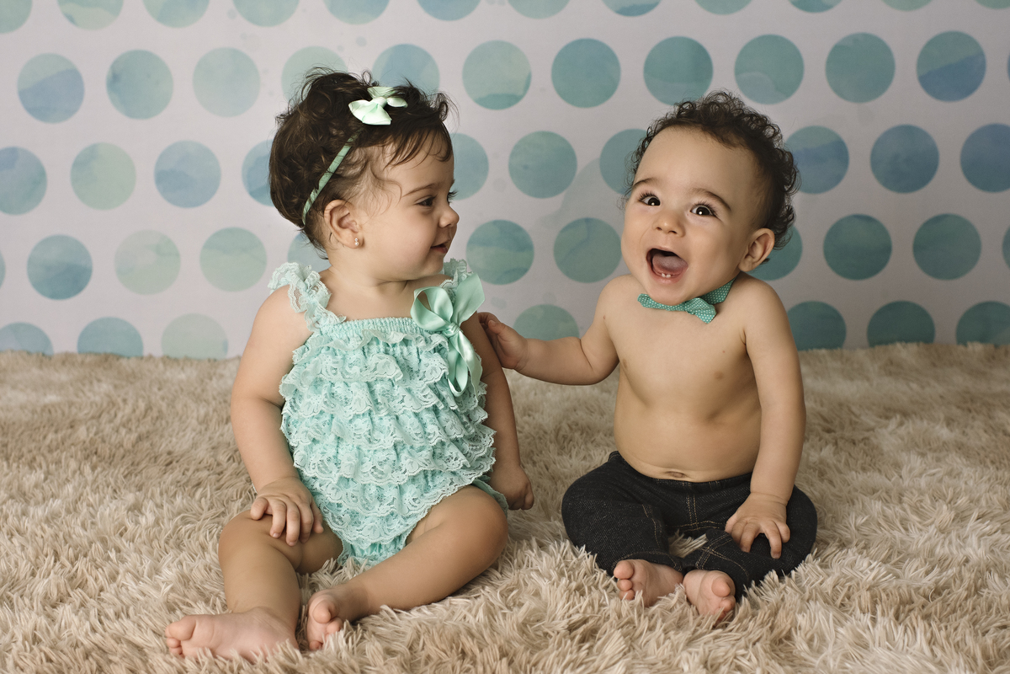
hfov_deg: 37.9
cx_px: 505
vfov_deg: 25.8
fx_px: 1473
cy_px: 337
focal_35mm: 52
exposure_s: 1/250
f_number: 4
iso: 500
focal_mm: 35
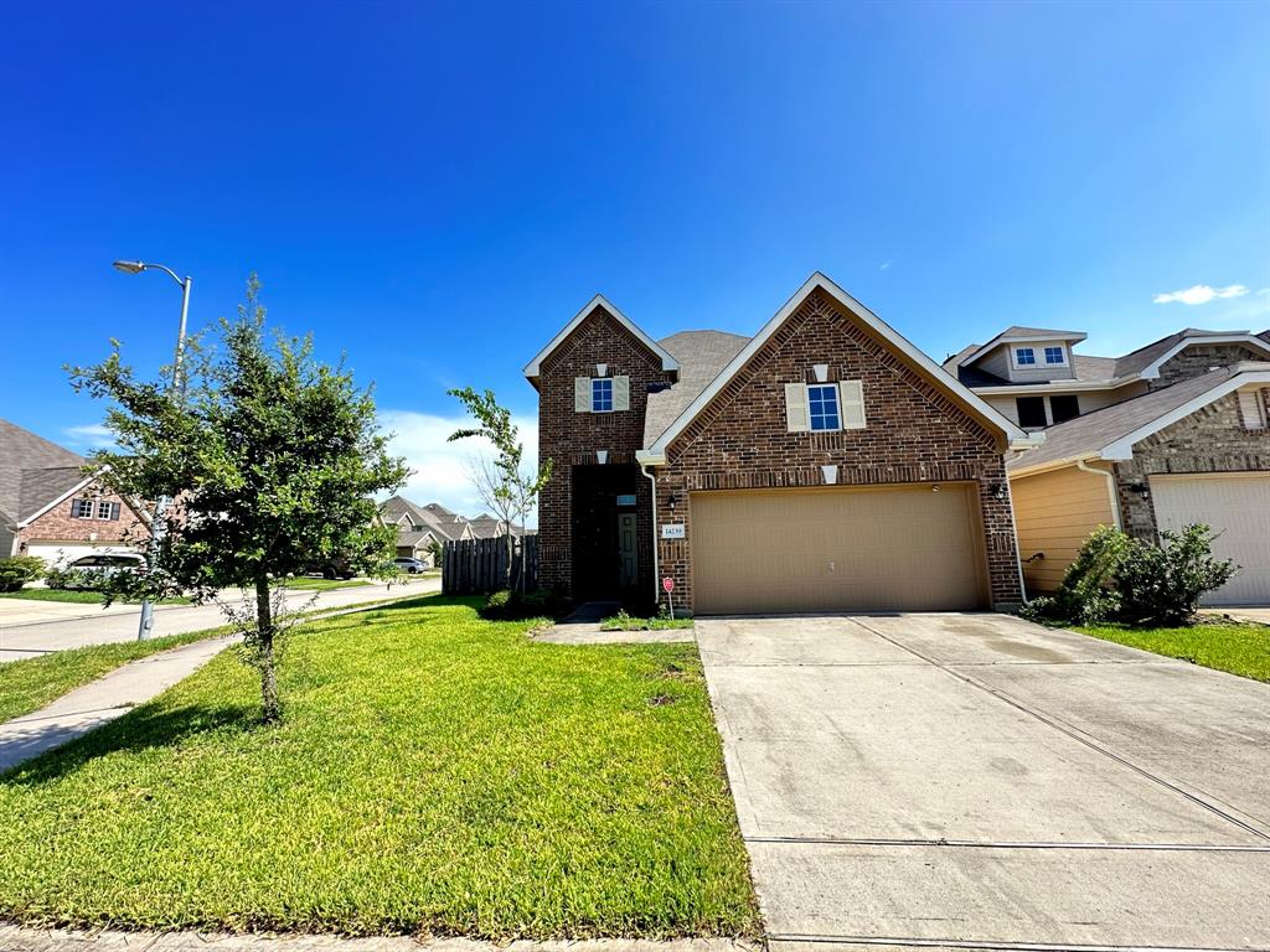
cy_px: 476
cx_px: 635
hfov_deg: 102.1
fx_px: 514
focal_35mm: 14
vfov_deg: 85.7
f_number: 2.2
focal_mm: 2.22
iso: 40
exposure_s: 1/412
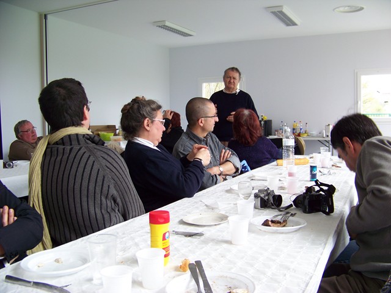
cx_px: 196
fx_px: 407
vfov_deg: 39.7
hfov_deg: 51.4
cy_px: 146
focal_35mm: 36
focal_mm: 5.85
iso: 63
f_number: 2.8
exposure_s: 1/50
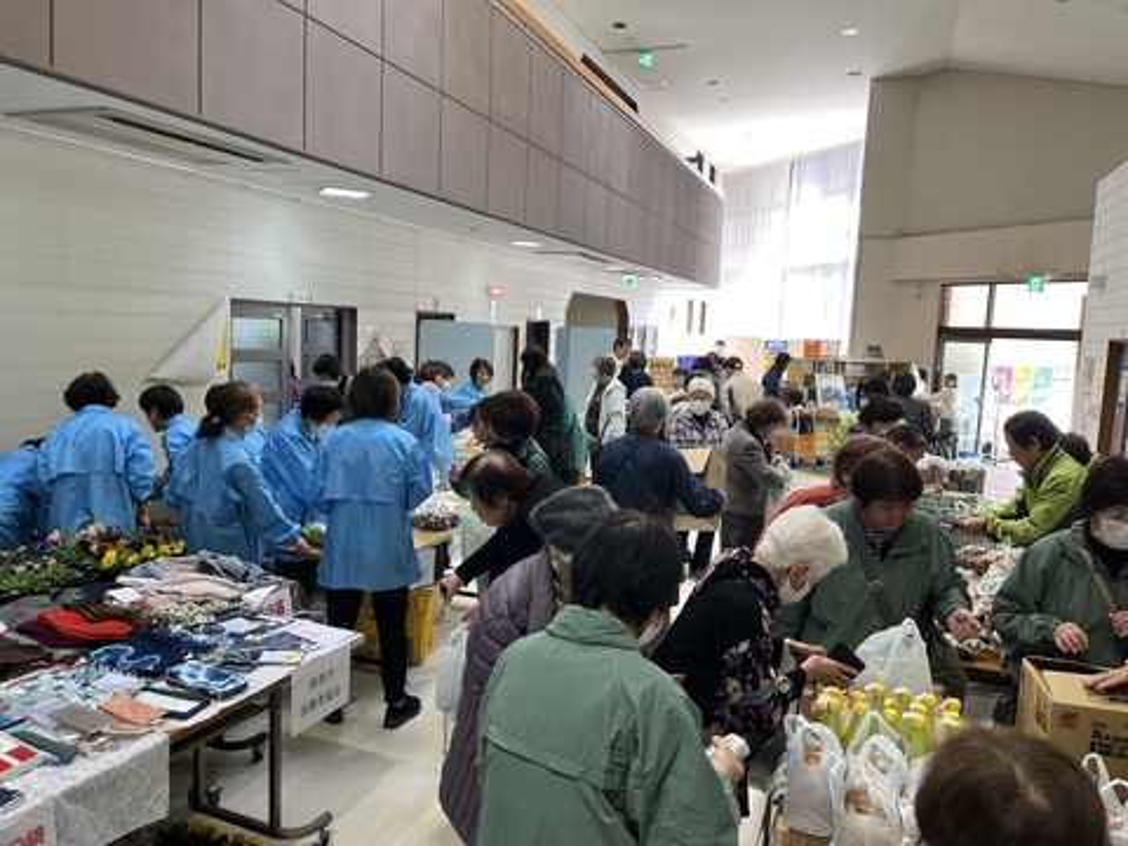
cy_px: 423
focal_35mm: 26
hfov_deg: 67.3
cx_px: 564
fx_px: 847
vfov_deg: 53.1
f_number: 1.6
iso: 125
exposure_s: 1/120
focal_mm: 5.1
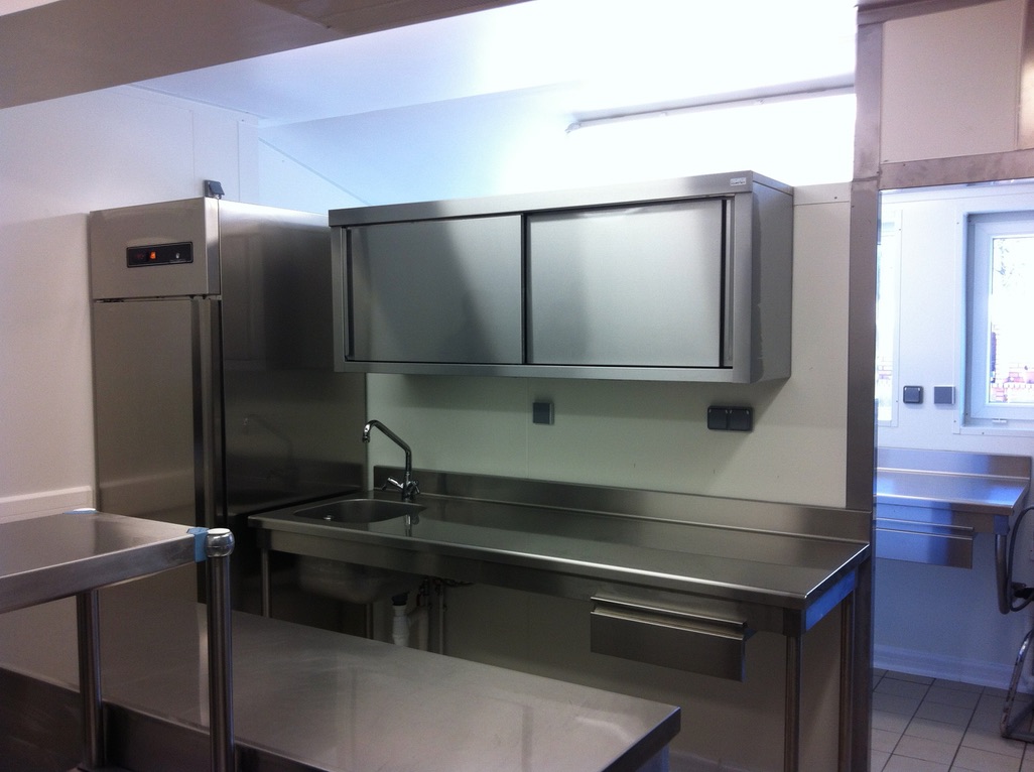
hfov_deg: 52.7
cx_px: 517
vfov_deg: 40.6
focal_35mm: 35
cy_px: 386
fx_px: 1044
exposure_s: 1/40
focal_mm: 3.85
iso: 80
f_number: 2.8
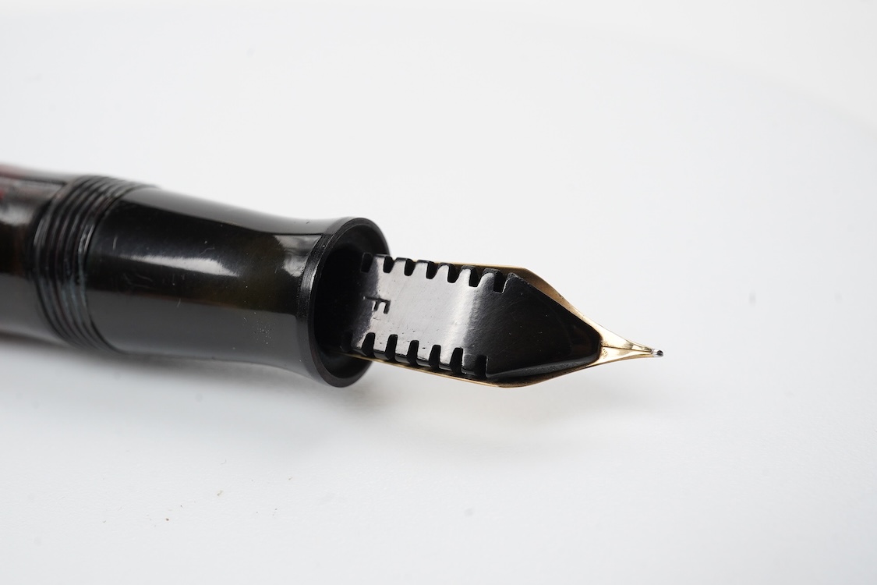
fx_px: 1096
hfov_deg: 43.6
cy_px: 292
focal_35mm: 45
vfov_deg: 29.9
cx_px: 438
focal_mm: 30
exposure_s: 1/100
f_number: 22
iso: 640
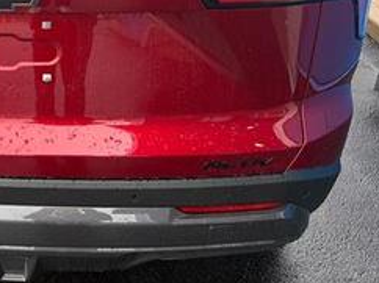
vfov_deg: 27.8
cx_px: 28
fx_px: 547
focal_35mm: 50
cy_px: 17
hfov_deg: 35.6
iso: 80
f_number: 1.78
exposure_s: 1/514
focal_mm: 6.76
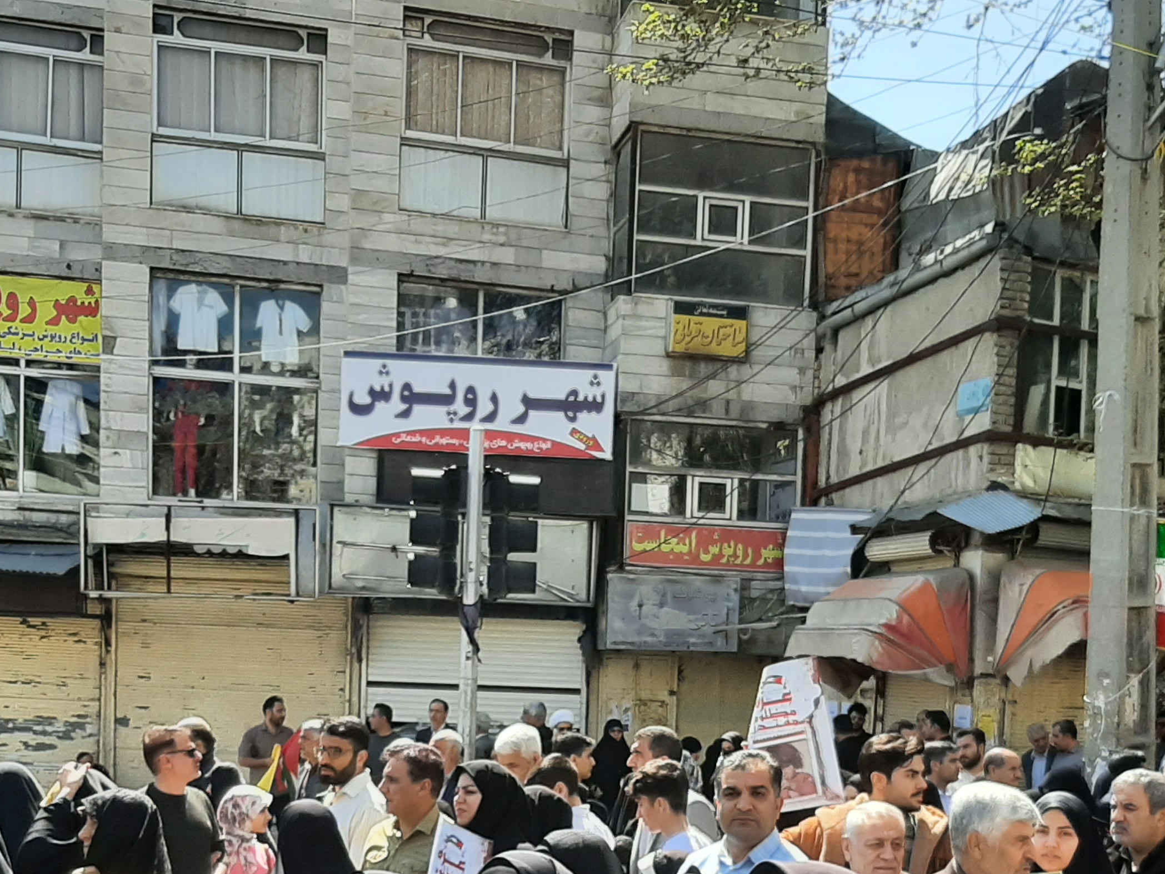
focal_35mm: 50
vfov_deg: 27.8
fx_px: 1682
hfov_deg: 38.2
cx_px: 609
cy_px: 813
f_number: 1.7
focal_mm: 3.93
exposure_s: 1/766
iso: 40
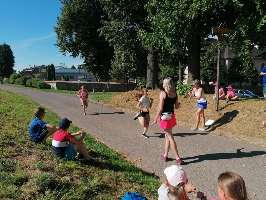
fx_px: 208
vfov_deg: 51.4
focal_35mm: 27
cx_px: 133
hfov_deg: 65.3
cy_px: 100
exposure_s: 1/1629
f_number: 1.8
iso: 50
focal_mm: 4.75
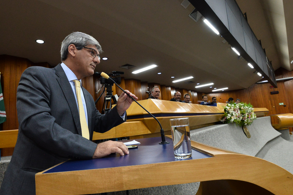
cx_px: 150
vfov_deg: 59.5
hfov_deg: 81.2
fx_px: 171
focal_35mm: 21
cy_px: 99
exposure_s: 1/60
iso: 2500
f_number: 7.1
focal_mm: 16
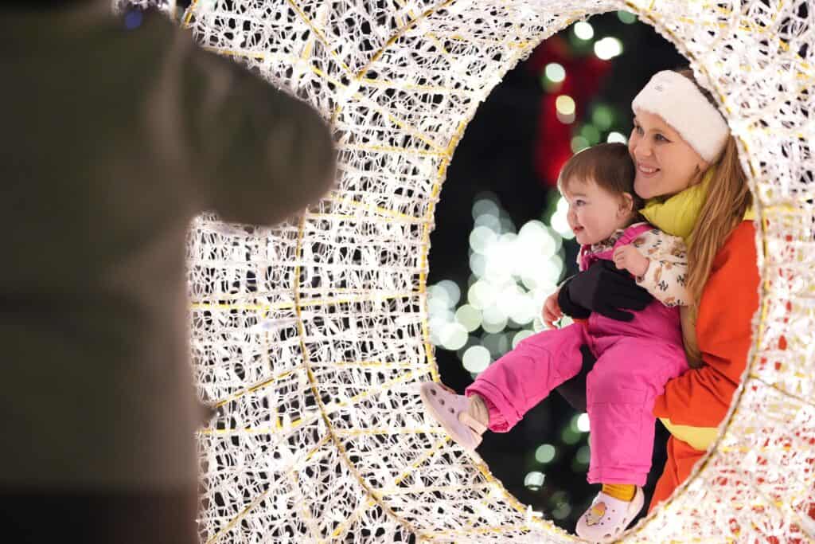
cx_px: 408
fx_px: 3056
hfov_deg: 15.2
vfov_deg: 10.2
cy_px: 272
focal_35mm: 135
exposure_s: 1/125
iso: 1600
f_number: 1.8
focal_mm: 135
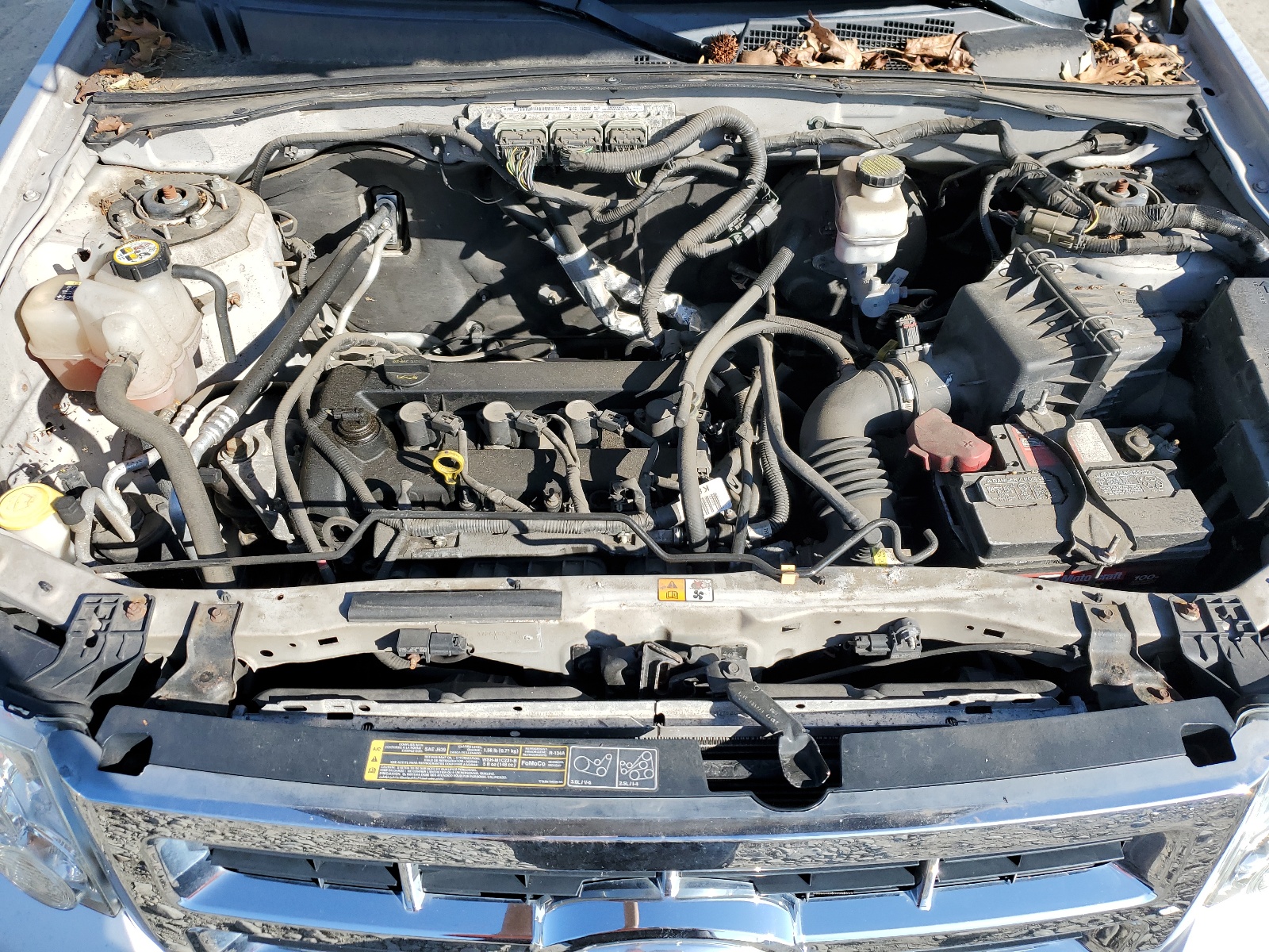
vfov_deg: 53.1
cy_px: 476
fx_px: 953
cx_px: 634
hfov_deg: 67.3
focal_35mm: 26
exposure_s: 1/1429
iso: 50
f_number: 1.5
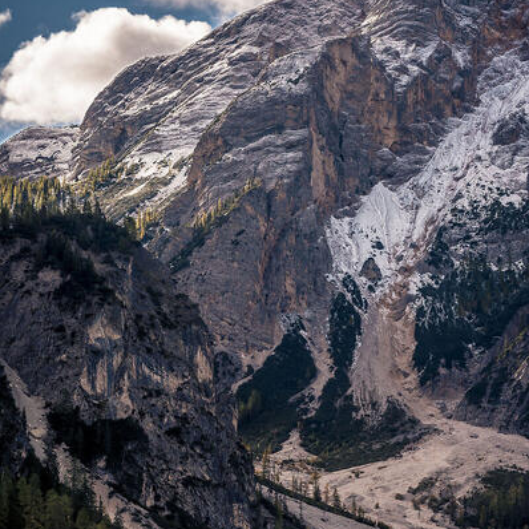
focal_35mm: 109
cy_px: 372
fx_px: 1885
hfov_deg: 16.0
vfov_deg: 15.9
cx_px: 264
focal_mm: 85
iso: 250
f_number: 11
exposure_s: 1/125
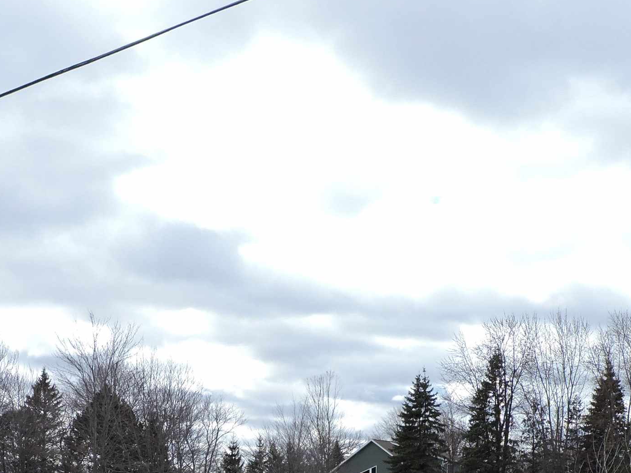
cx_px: 303
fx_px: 966
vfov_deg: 25.9
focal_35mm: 53
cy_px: 487
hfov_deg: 36.2
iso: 100
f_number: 3
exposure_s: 1/1000
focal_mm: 4.3
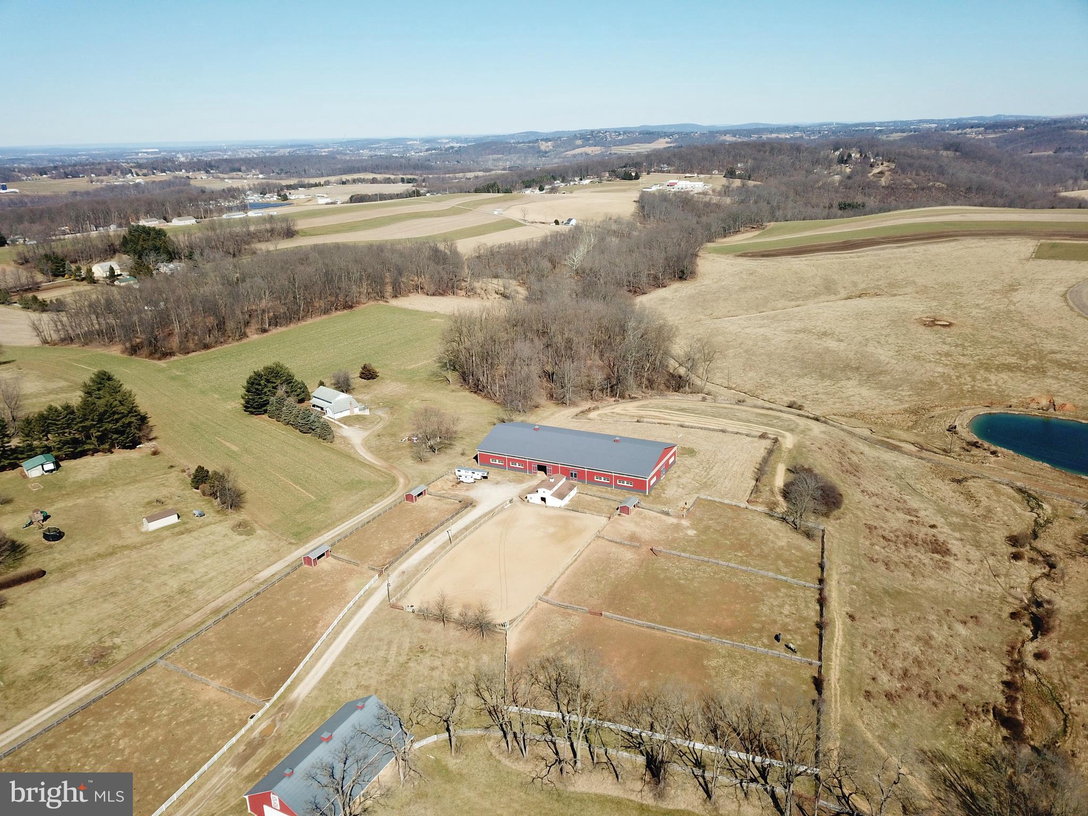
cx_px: 544
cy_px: 408
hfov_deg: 67.3
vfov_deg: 53.1
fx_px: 817
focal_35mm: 26
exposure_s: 1/1524
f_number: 2.2
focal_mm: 4.73
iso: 100
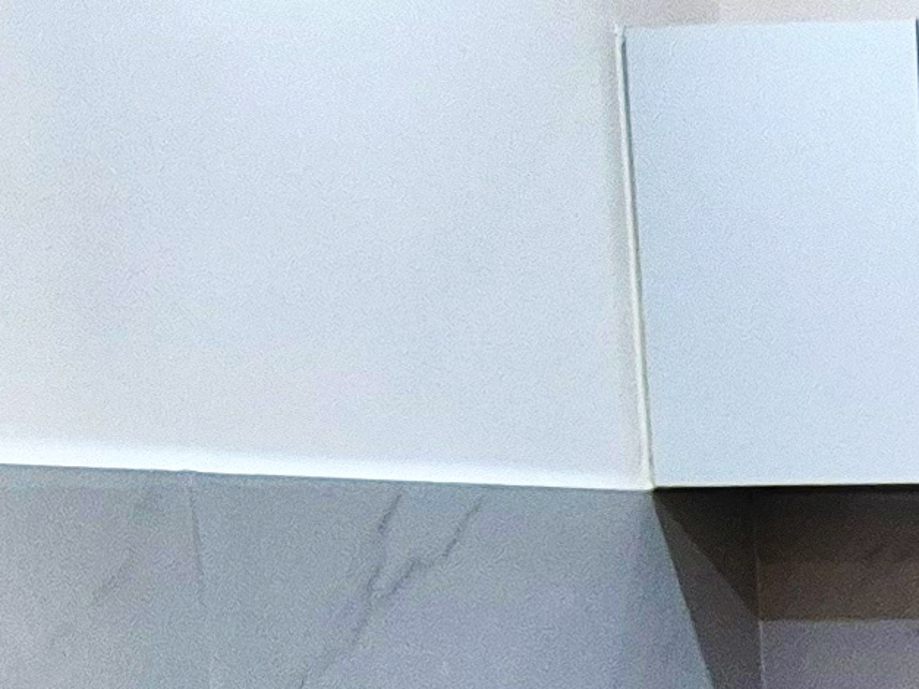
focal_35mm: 83
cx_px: 1746
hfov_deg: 17.8
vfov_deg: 17.0
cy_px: 811
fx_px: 2203
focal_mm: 2.2
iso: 125
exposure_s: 1/50
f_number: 2.2
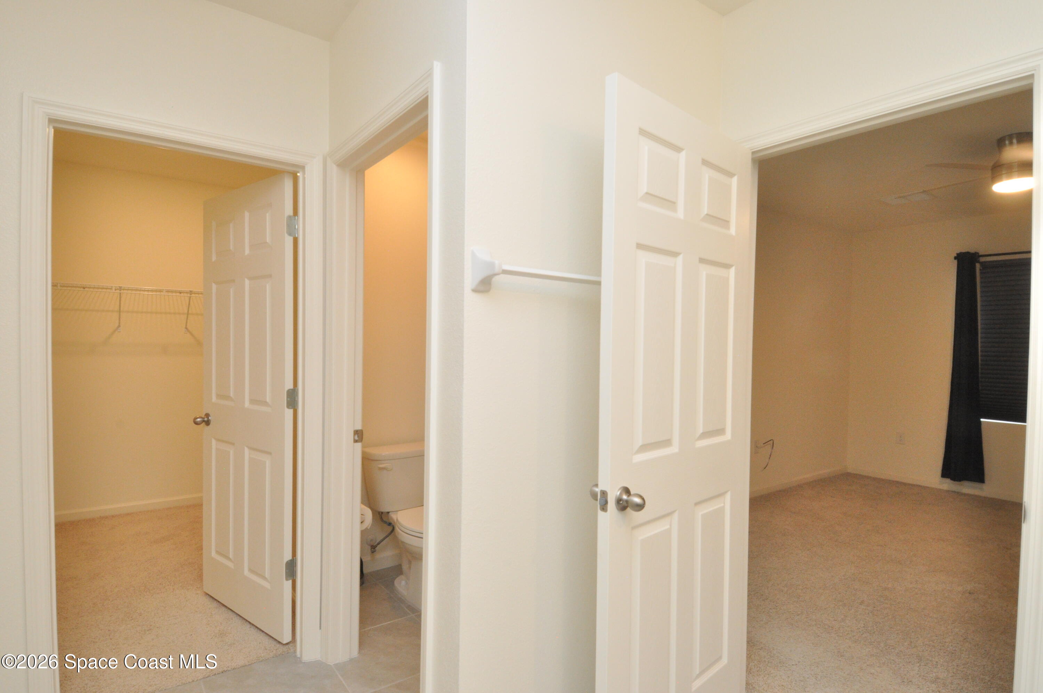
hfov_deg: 90.1
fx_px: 521
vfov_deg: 67.2
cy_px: 346
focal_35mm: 18
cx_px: 522
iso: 1250
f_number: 14
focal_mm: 12
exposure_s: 1/13
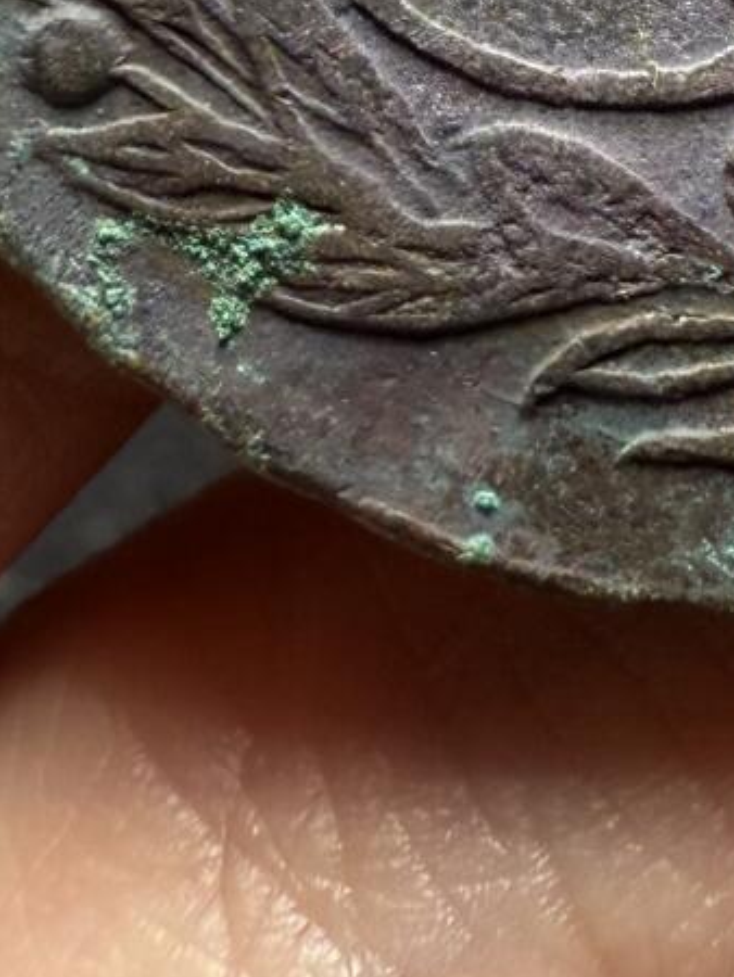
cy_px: -595
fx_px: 2712
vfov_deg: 17.7
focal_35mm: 96
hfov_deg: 15.0
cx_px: 799
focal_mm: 2.22
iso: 80
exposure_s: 1/99
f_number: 2.2
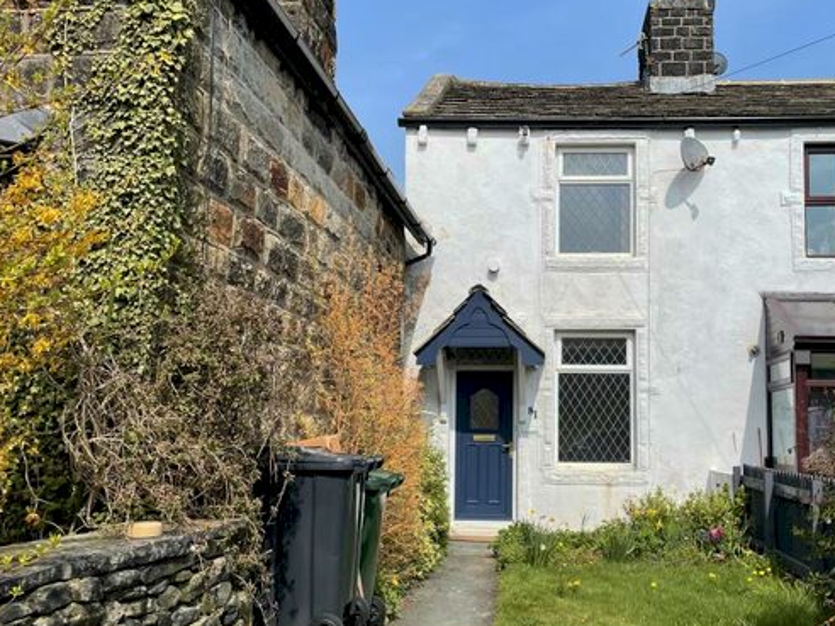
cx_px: 497
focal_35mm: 37
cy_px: 357
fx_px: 893
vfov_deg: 38.6
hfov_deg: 49.9
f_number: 1.6
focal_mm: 4.2
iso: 32
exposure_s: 1/5291
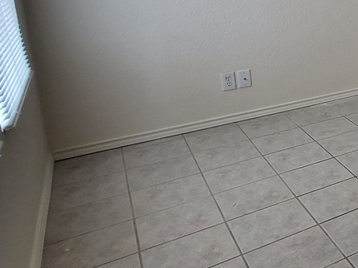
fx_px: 434
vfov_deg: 32.5
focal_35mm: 42
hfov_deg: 28.9
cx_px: 533
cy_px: 23
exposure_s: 1/60
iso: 160
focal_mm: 1.74
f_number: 2.2
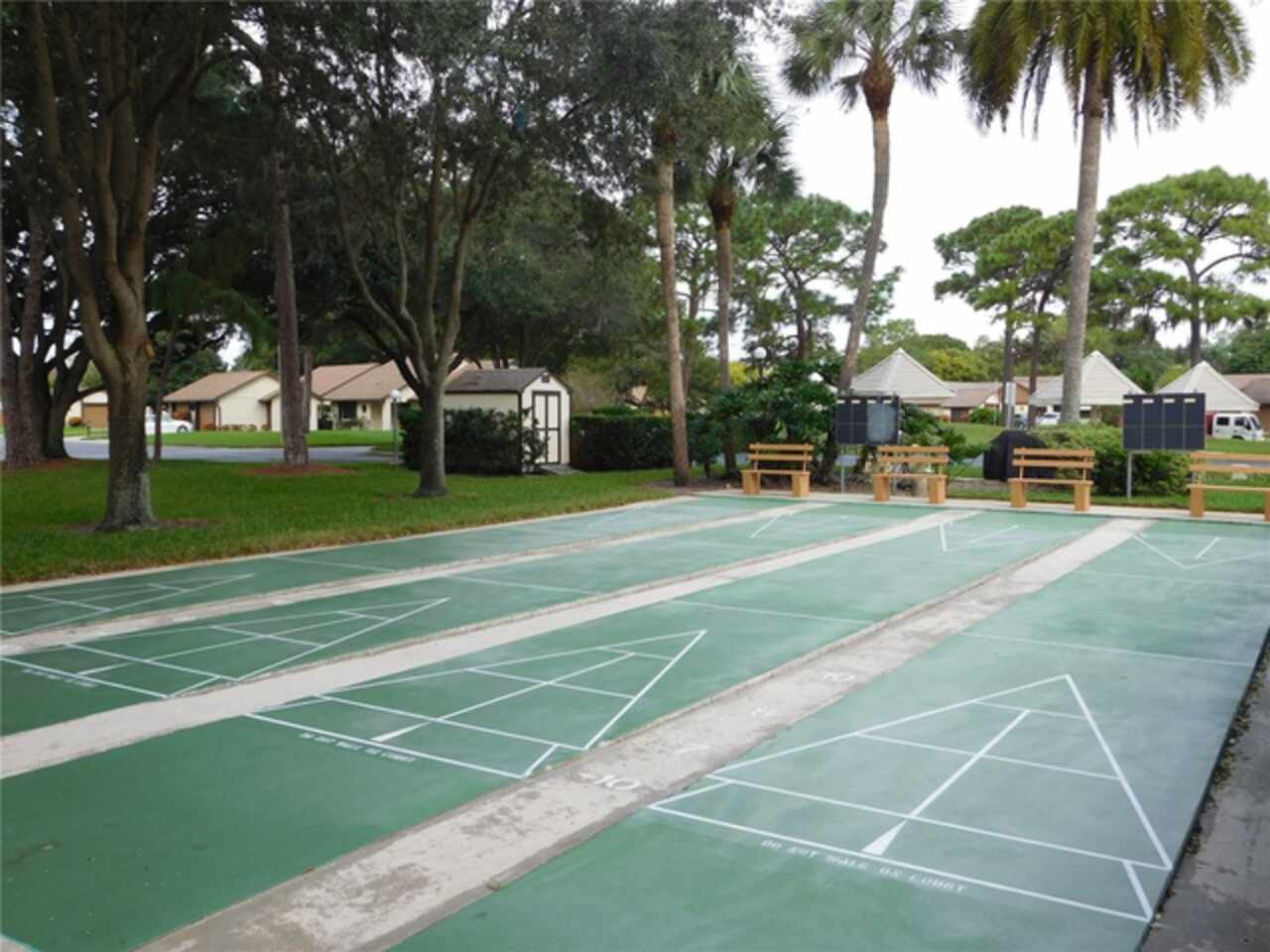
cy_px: 476
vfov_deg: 46.8
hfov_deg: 60.0
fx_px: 1101
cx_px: 635
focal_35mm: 30
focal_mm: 5.3
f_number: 3.2
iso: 125
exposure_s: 1/250
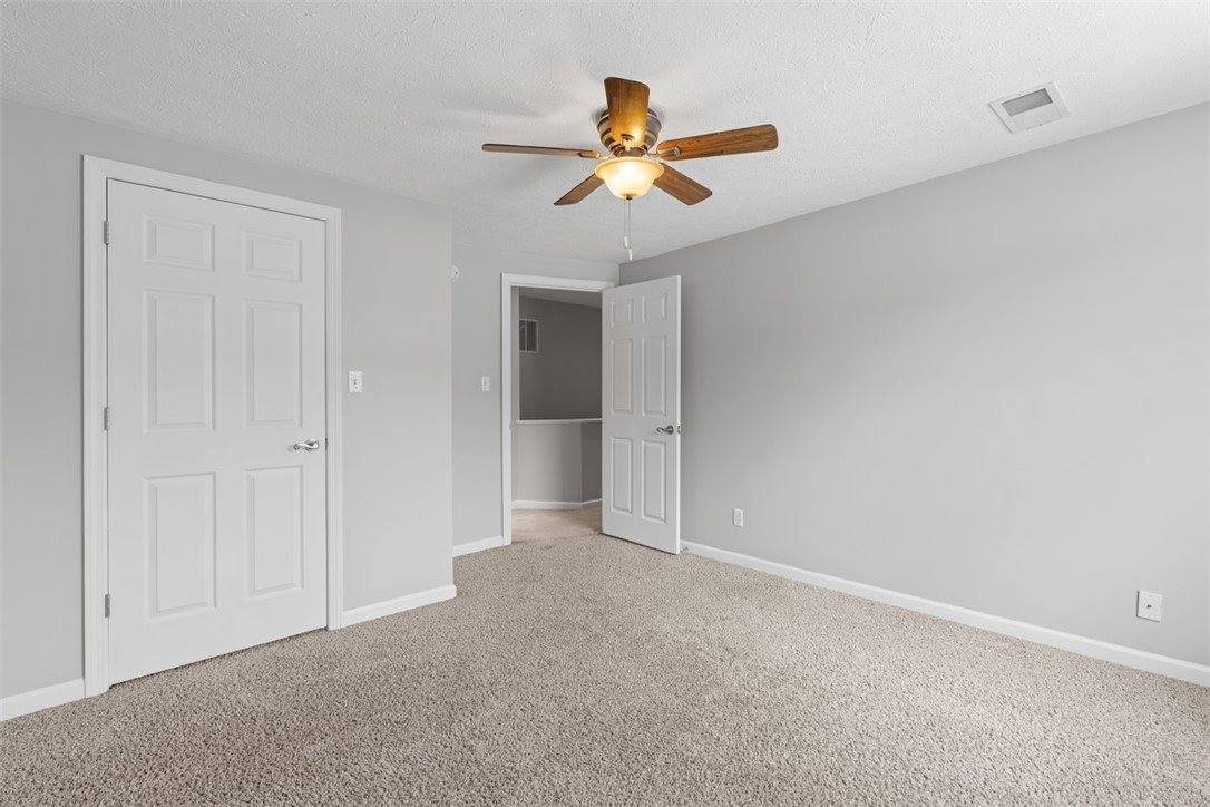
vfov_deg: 73.7
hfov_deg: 96.7
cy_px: 404
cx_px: 605
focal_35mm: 16
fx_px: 538
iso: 320
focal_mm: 16
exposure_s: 1/2.5
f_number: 8
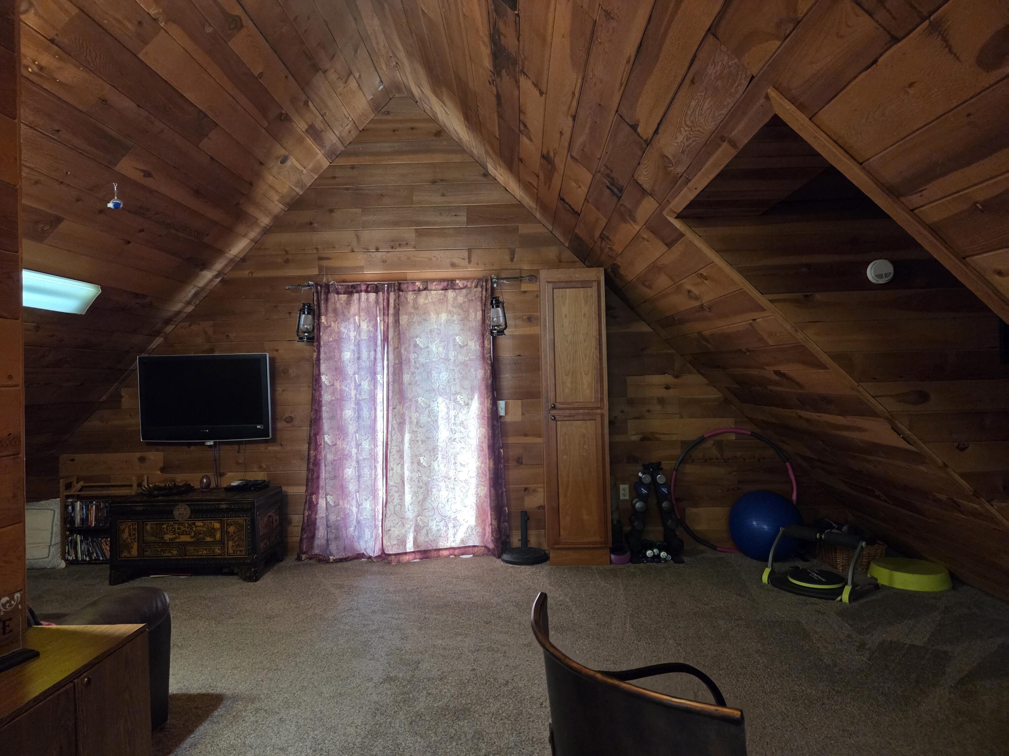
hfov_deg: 73.9
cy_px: 378
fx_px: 670
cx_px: 504
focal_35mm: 23
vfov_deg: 58.9
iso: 1250
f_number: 1.8
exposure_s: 1/120
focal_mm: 5.4
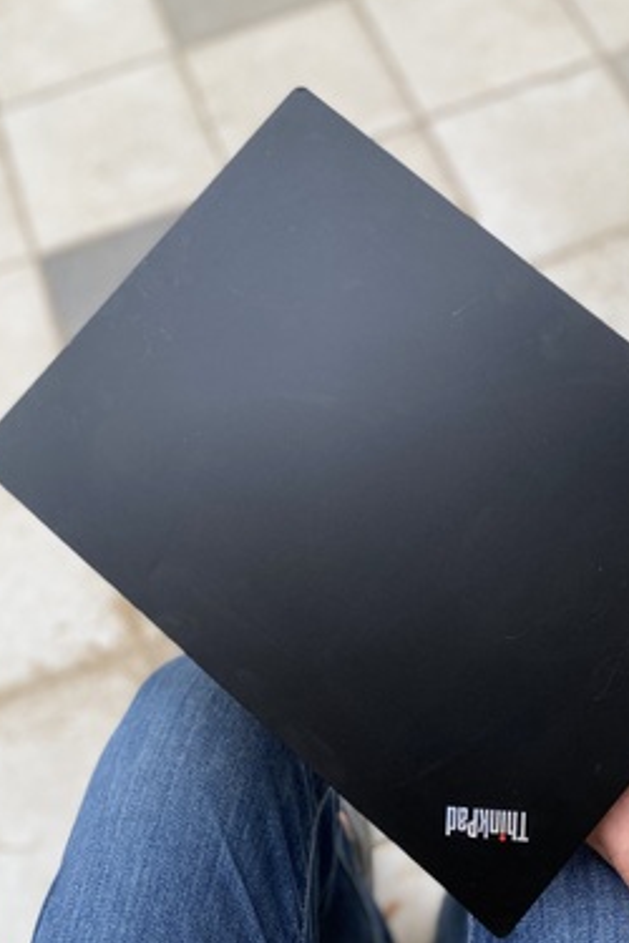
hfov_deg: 39.7
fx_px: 865
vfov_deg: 57.2
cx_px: 394
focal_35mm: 33
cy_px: 461
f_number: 1.8
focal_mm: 4.25
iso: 32
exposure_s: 1/439
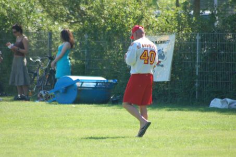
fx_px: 2944
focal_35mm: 450
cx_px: 118
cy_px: 78
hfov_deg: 4.6
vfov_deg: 3.0
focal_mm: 300
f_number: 5.6
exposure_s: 1/500
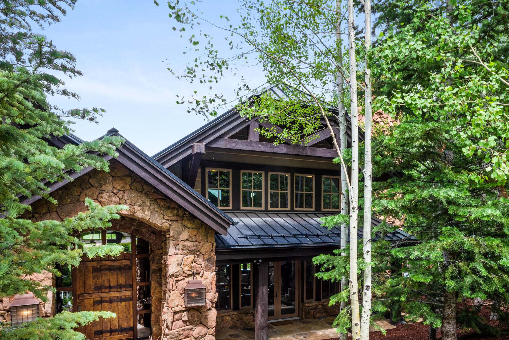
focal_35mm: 28
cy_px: 266
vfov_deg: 44.4
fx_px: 396
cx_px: 301
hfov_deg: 64.9
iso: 100
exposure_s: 1/8
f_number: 13
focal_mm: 17
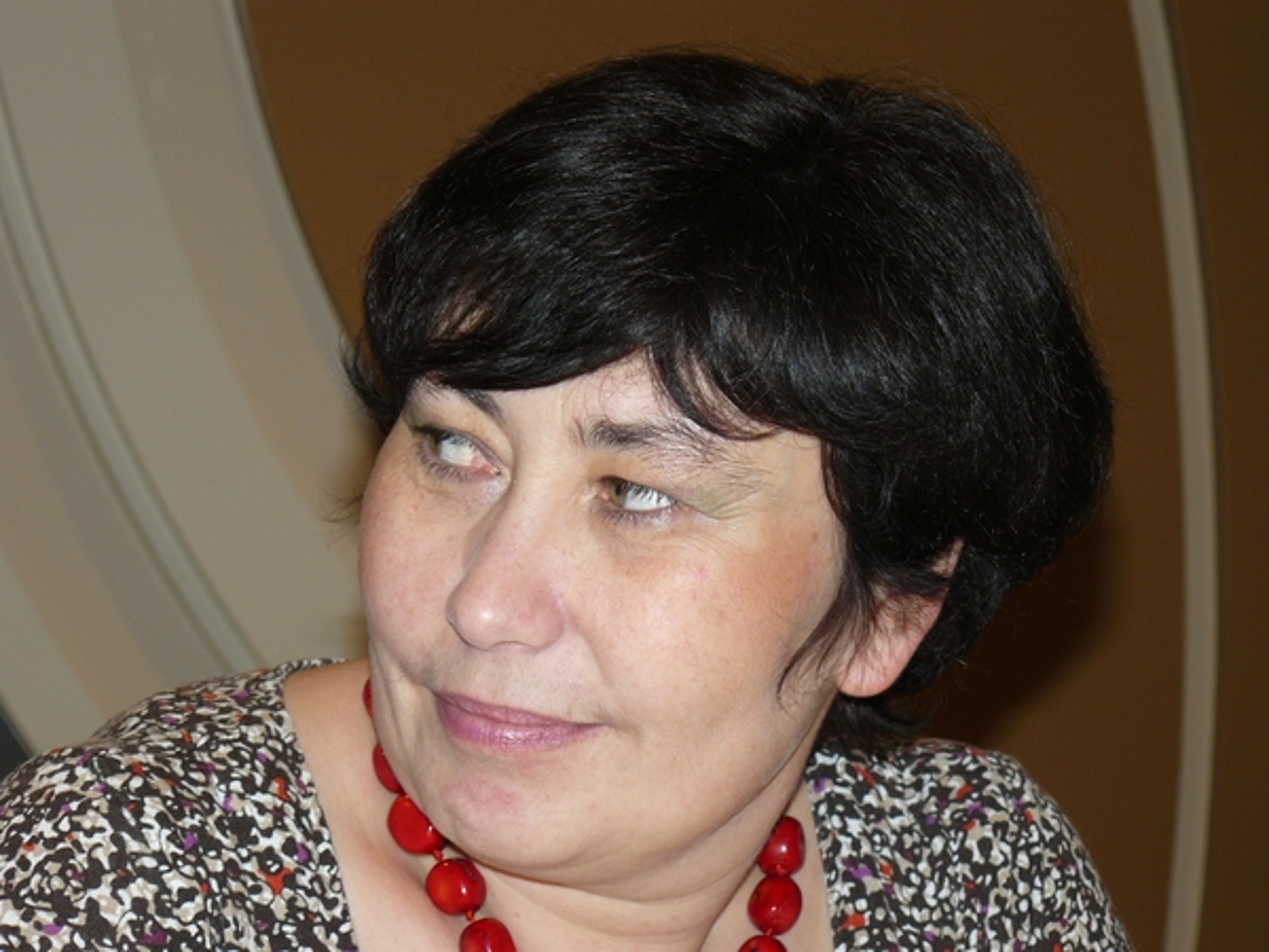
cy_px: 476
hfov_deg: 16.6
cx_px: 634
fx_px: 4362
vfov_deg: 12.5
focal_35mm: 119
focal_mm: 19.9
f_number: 3.2
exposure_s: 1/30
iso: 100
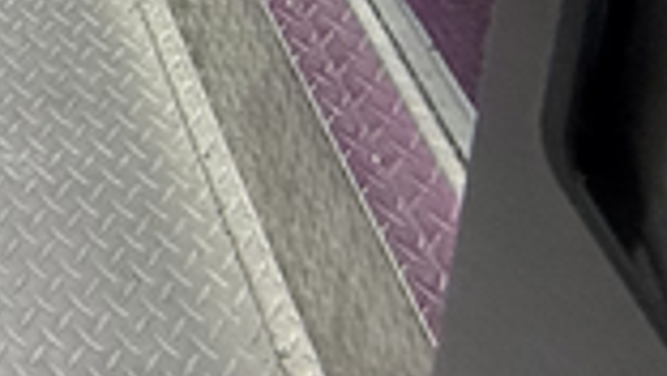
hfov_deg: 20.6
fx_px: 1380
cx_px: -475
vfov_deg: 9.7
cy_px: -897
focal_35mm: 78
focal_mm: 2.22
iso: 80
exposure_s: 1/120
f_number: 2.2
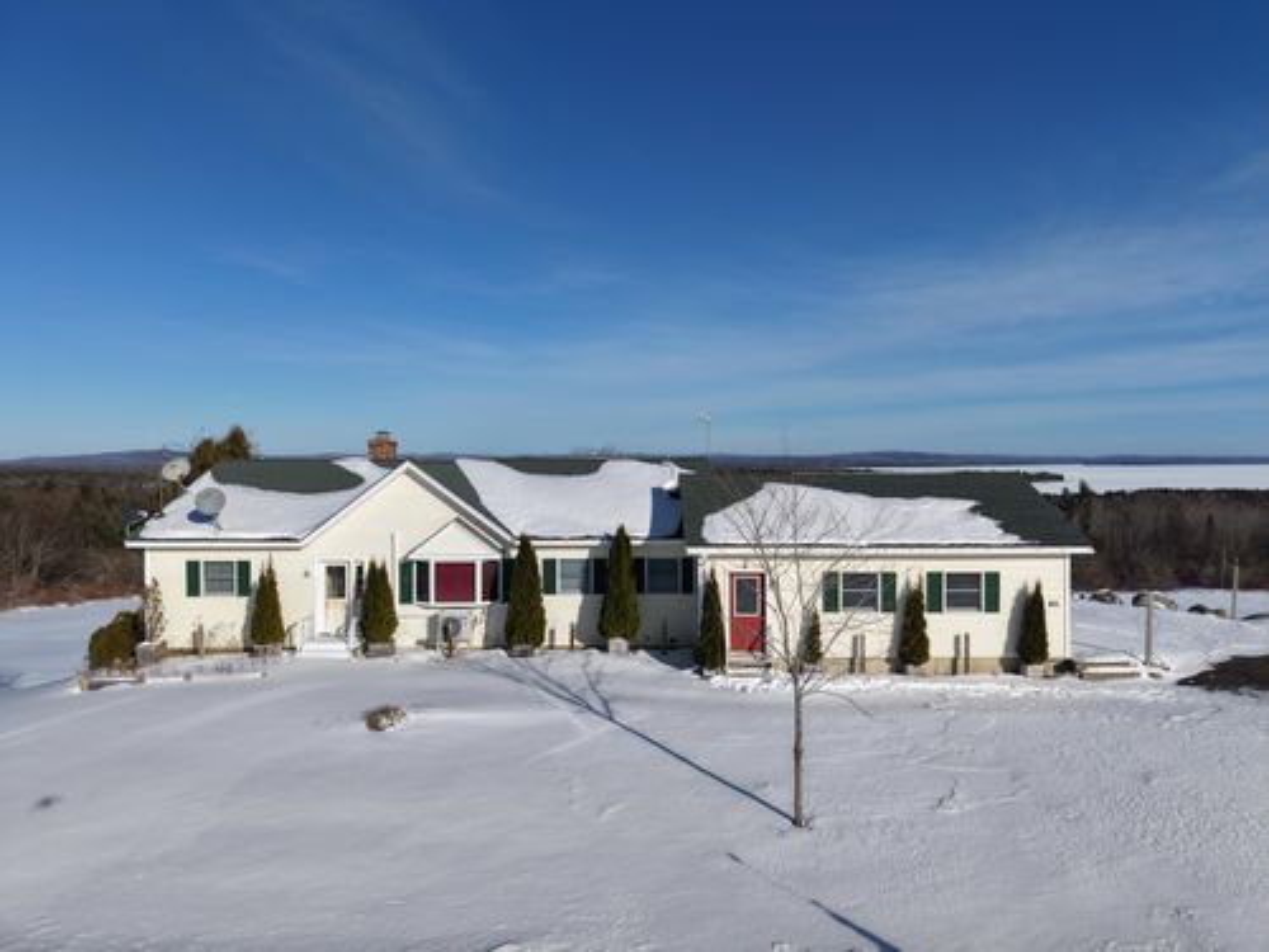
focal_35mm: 24
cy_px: 476
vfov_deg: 56.8
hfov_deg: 71.6
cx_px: 634
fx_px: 880
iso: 100
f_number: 1.8
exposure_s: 1/6000
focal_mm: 8.67
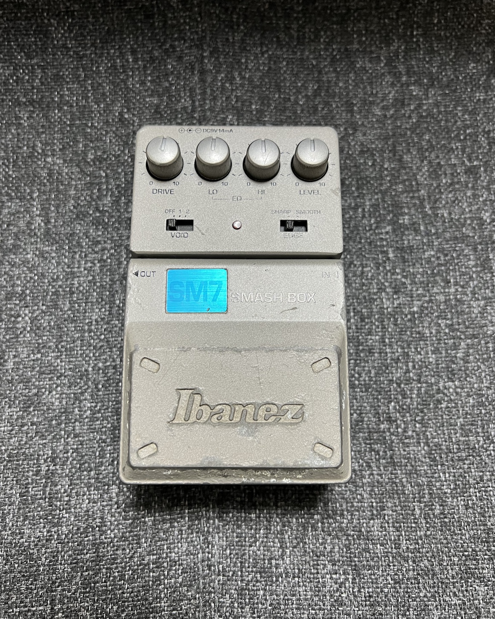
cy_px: 295
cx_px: 242
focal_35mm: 28
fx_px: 513
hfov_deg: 51.5
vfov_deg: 62.2
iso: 100
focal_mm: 5.7
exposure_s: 1/60
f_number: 1.5
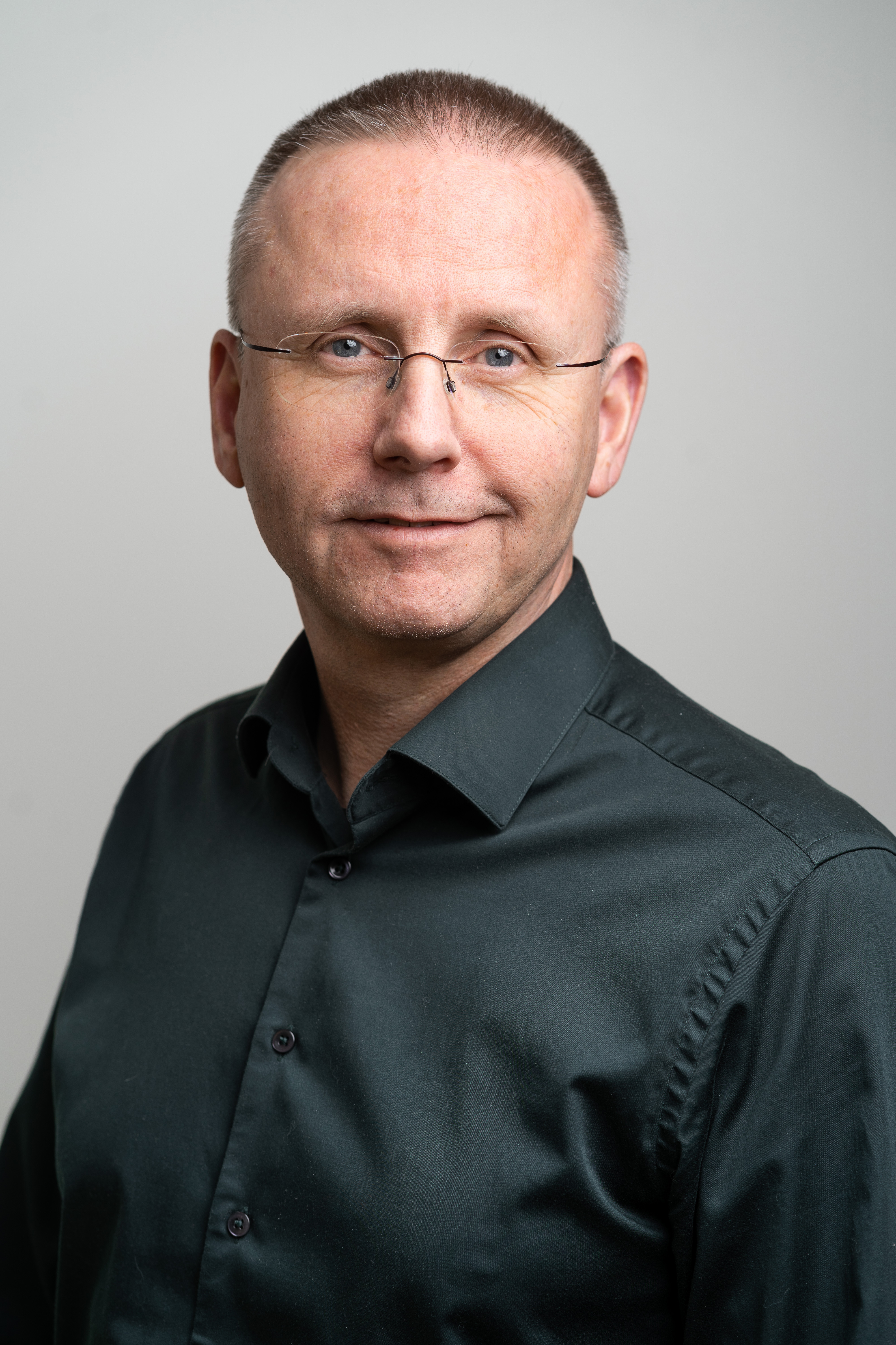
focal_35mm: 85
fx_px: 3173
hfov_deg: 16.1
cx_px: 448
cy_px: 672
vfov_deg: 23.9
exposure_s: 1/200
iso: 100
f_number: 5
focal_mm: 85
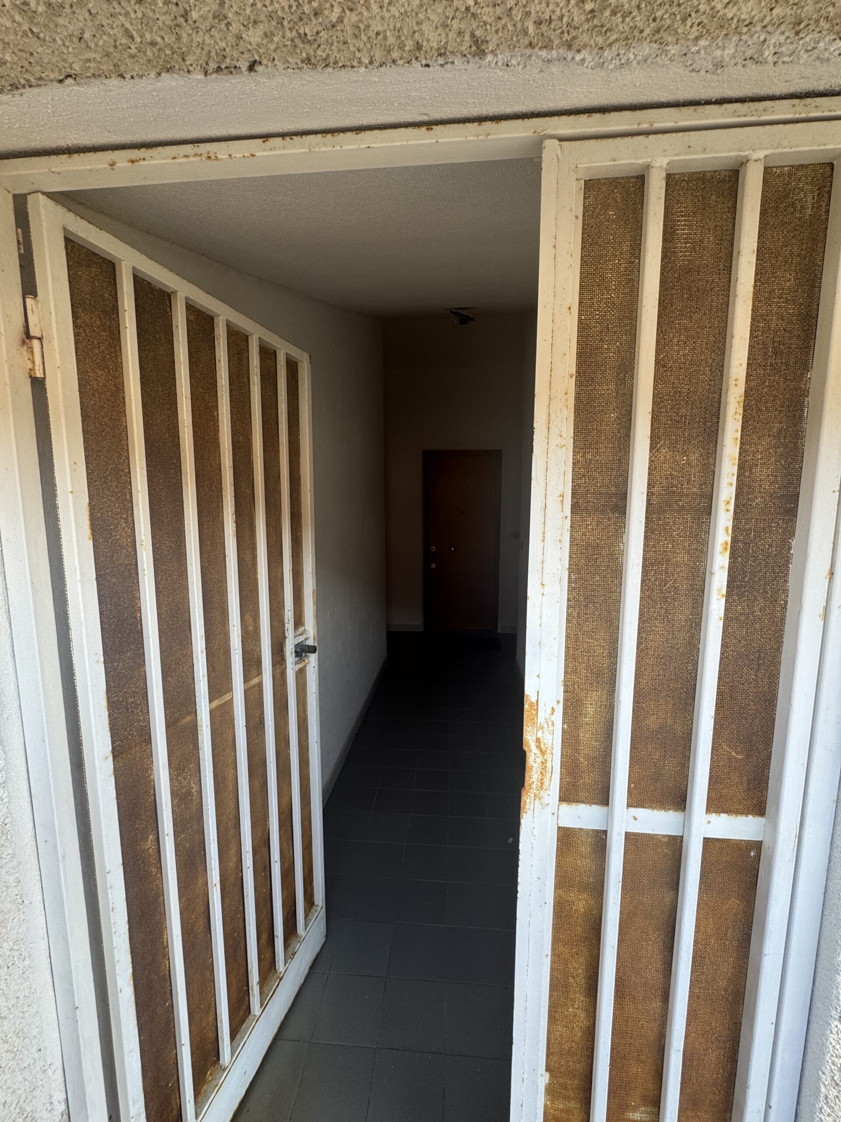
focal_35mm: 14
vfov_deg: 102.1
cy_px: 561
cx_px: 420
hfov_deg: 85.7
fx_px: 454
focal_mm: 2.22
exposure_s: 1/99
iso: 80
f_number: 2.2
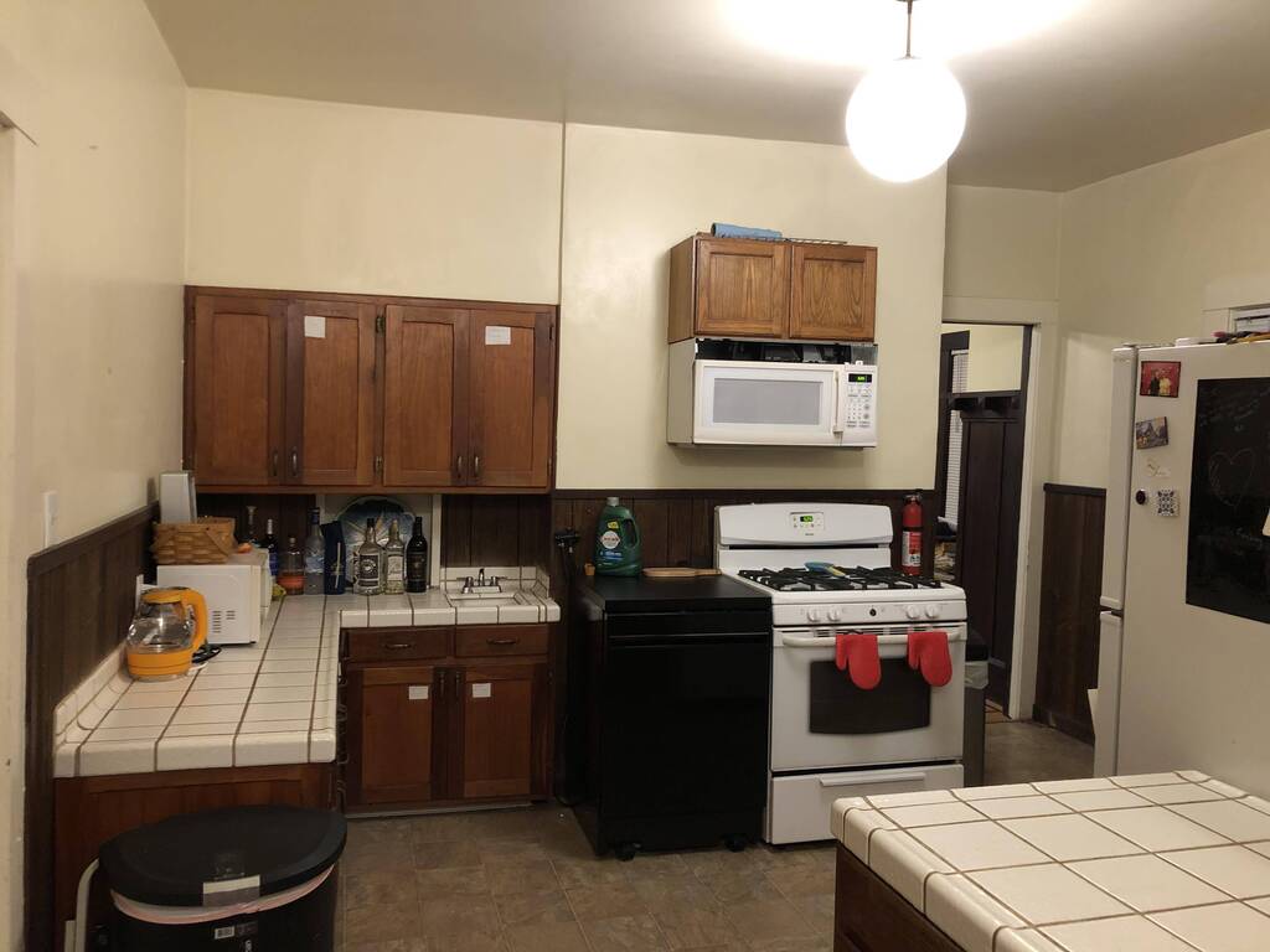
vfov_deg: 49.7
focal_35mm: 28
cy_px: 476
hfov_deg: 63.4
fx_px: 1027
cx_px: 635
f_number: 1.8
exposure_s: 1/9
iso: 100
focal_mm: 4
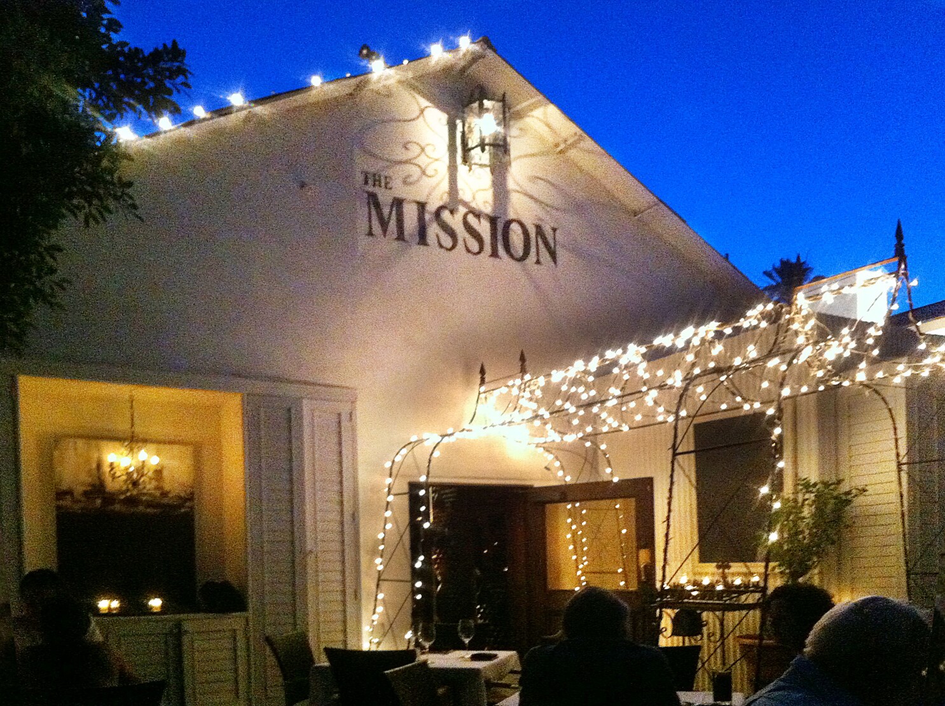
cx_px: 472
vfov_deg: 40.6
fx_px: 954
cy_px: 353
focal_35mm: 35
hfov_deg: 52.7
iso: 800
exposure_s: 1/15
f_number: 2.8
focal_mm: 3.85
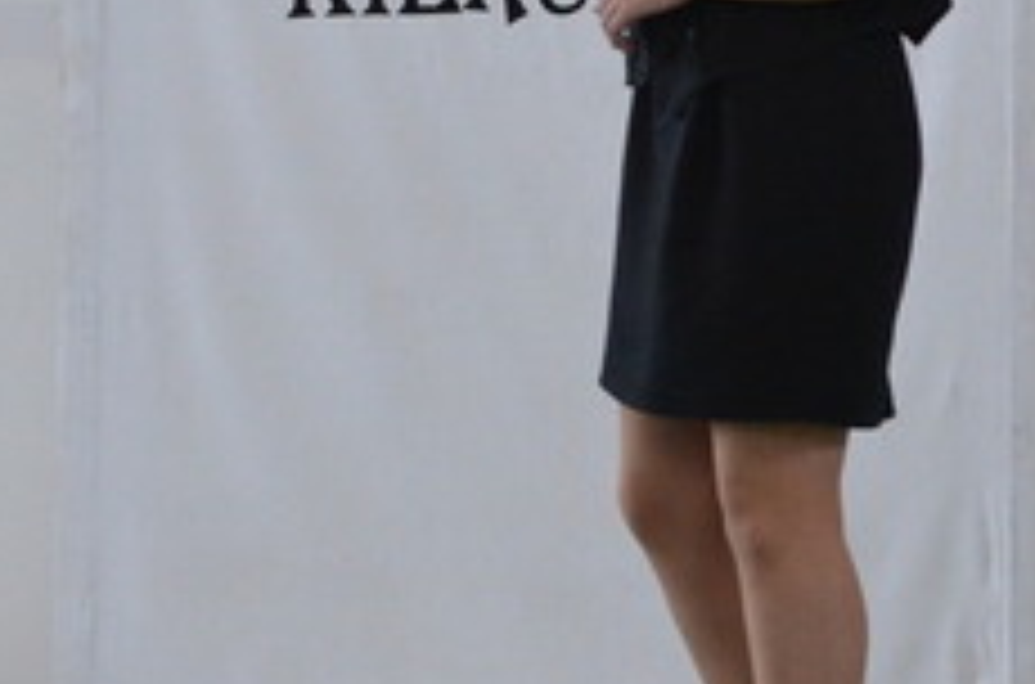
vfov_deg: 3.4
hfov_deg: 5.1
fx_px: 11440
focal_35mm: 399
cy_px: 180
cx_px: -518
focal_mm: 86
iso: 1600
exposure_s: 1/320
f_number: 4.5
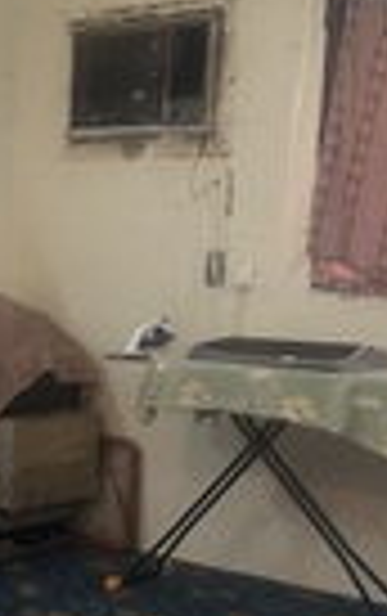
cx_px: -182
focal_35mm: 85
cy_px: 375
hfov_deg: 14.4
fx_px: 1430
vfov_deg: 24.3
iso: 320
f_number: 1.78
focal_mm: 6.86
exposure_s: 1/60
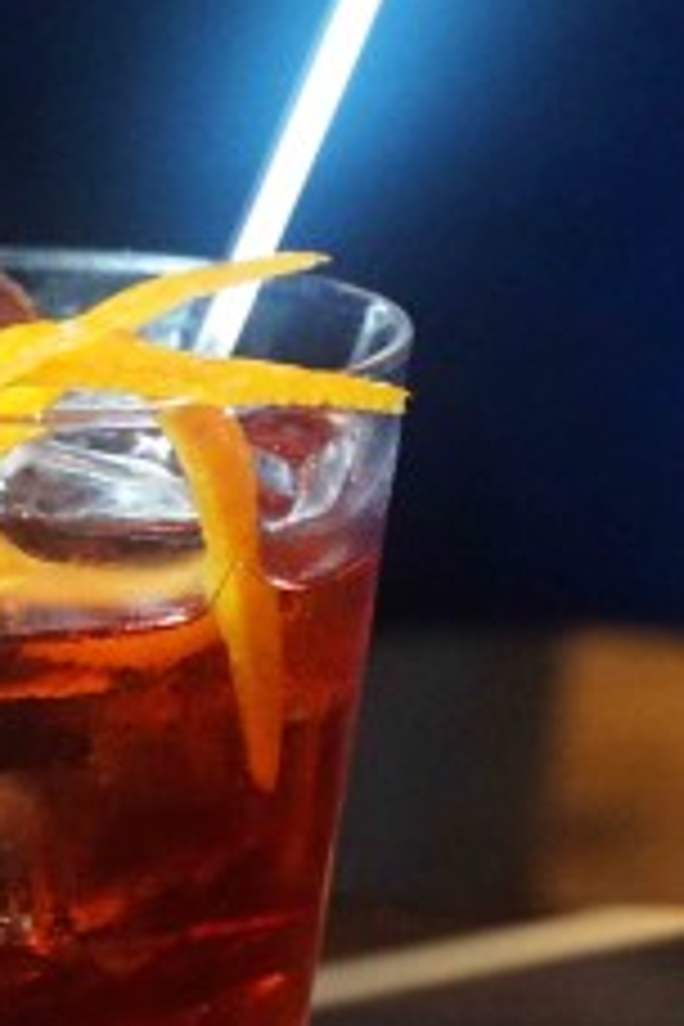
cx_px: 4
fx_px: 3030
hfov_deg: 12.7
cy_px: 583
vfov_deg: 19.2
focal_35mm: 106
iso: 3200
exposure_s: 1/50
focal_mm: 27
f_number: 4.5
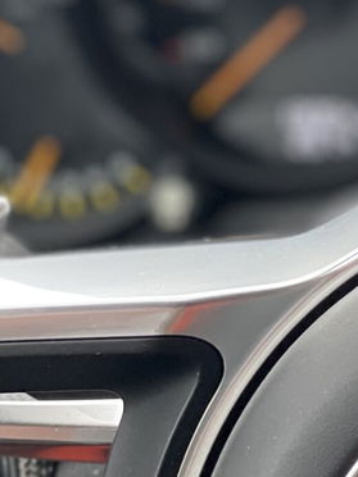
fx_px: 2634
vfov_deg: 10.2
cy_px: -63
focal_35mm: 191
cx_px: 636
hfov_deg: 7.6
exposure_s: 1/90
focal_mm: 6
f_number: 2
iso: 64
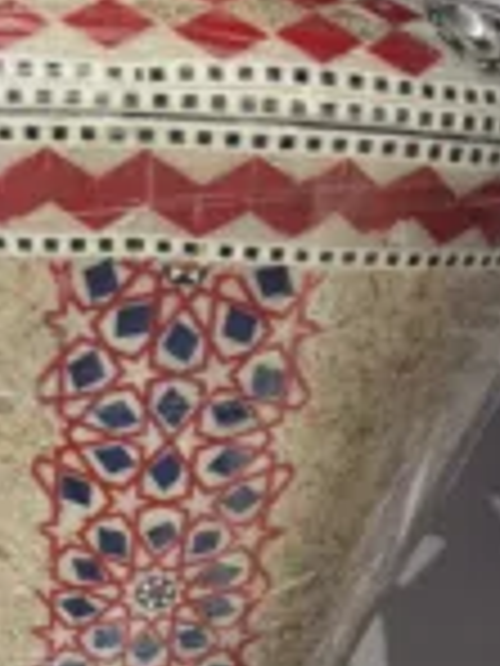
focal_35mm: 65
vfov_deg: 27.1
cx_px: 149
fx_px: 1252
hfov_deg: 22.4
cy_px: 752
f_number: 1.78
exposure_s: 1/50
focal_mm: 6.76
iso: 160
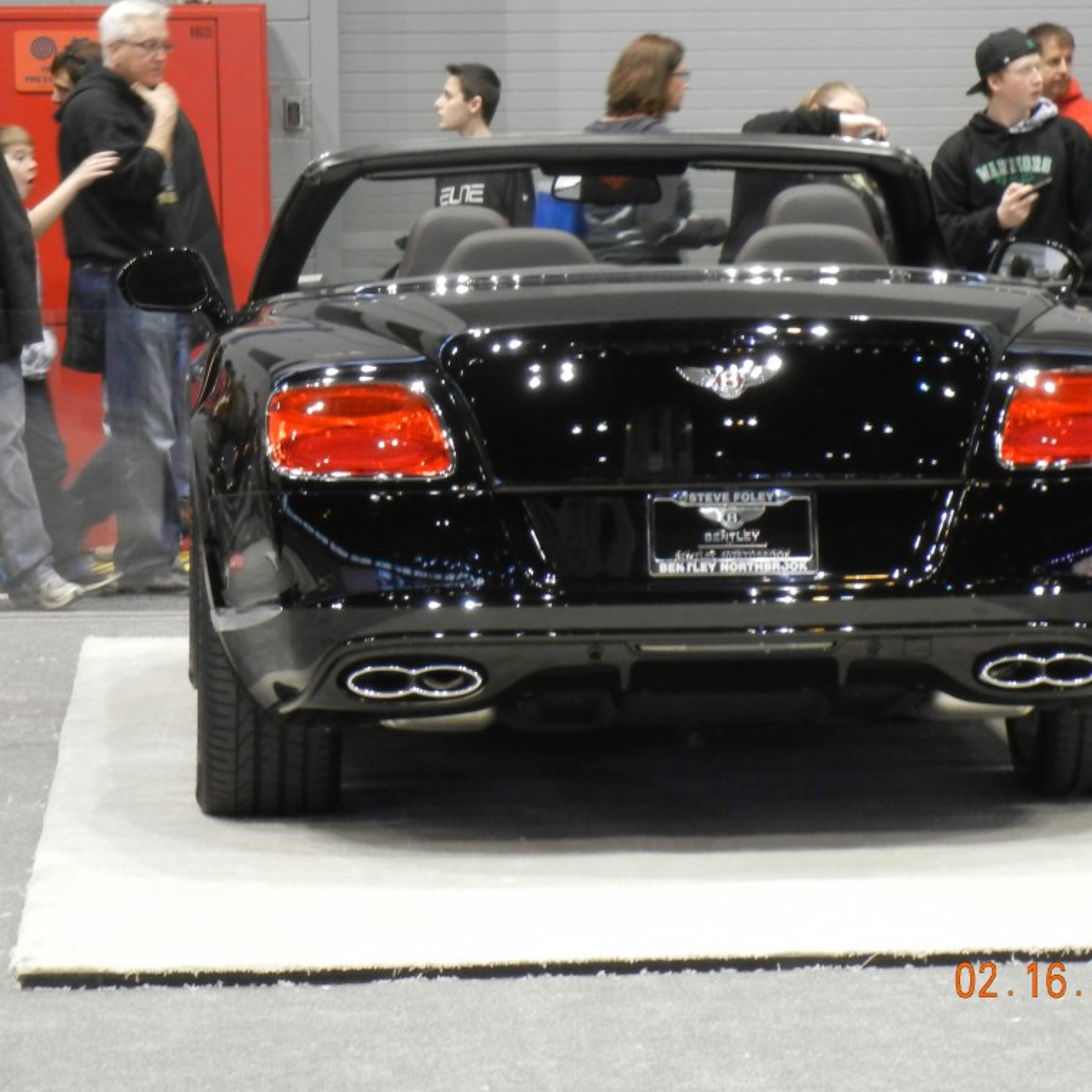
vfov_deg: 11.1
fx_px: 5639
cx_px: 672
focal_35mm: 158
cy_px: 545
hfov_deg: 11.1
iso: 200
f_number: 4.6
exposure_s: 1/9.1
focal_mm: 24
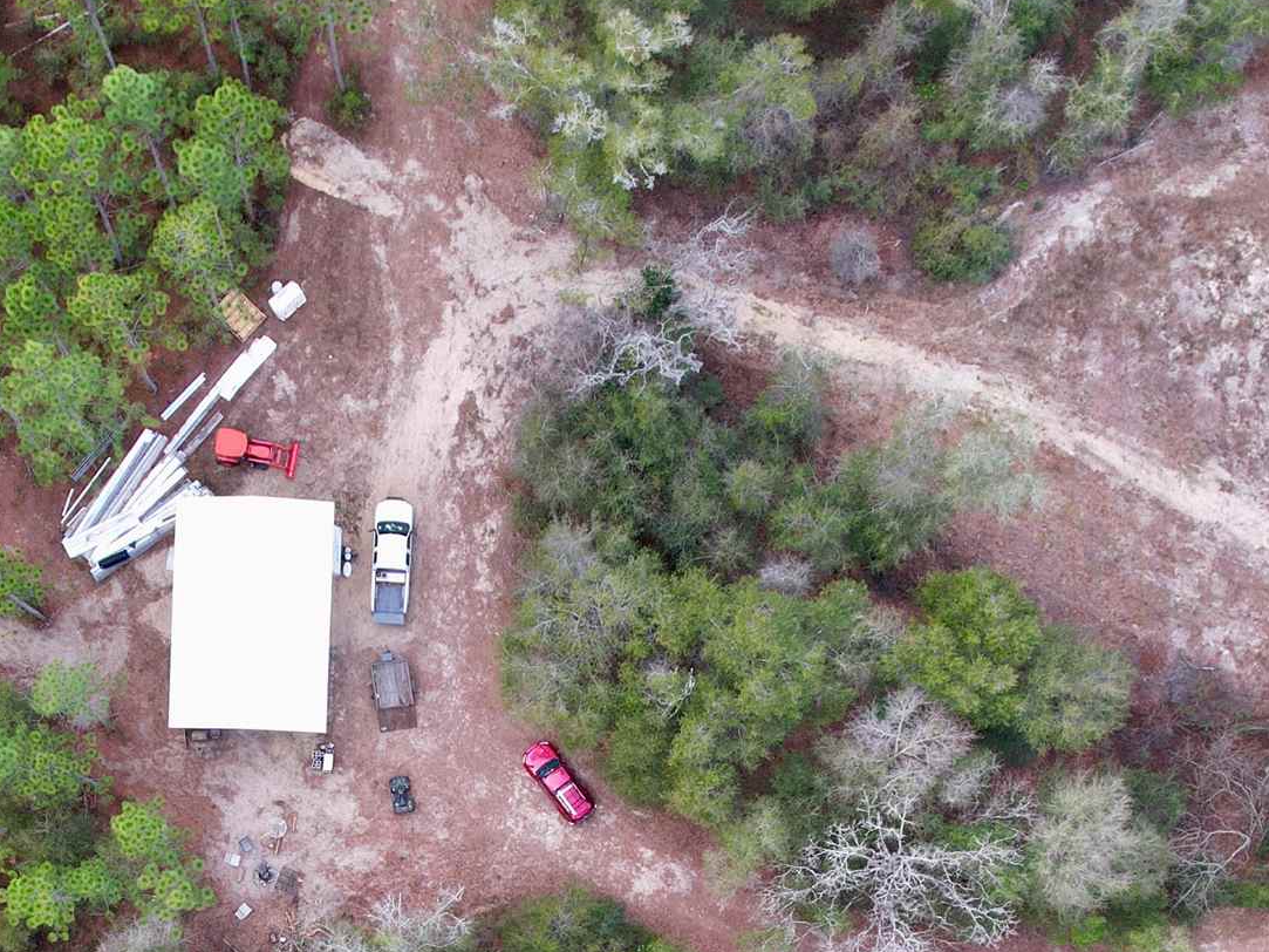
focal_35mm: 60
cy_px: 964
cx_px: 465
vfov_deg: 23.3
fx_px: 2199
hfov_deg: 32.0
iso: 100
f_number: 2.8
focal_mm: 8.38
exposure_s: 1/20
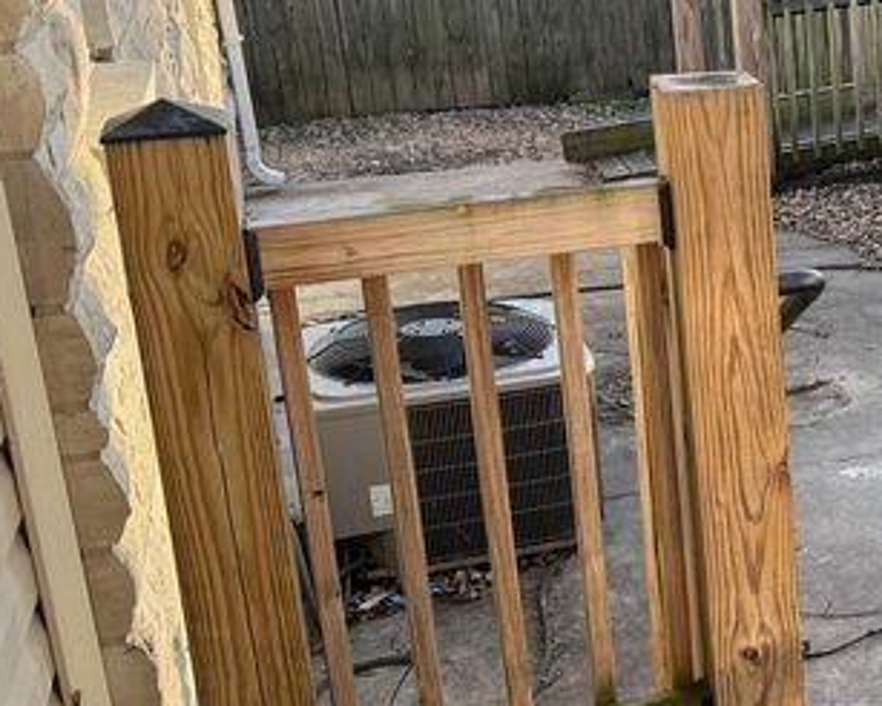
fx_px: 1698
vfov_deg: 23.5
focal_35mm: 65
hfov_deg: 25.4
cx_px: 1119
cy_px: 273
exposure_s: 1/385
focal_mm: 6.76
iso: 100
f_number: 1.78
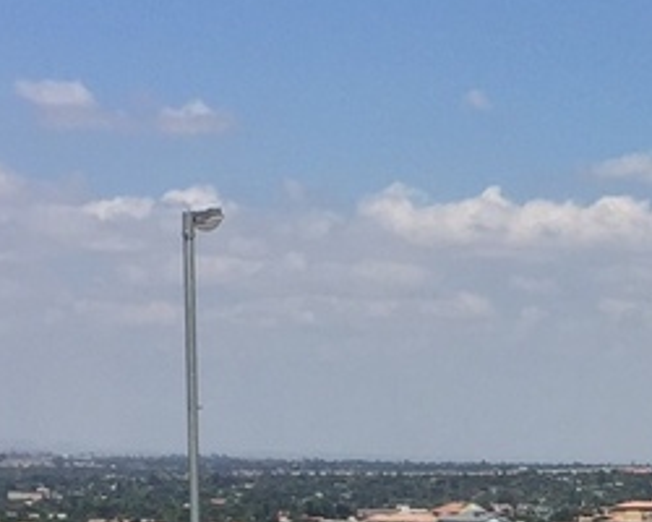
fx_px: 2624
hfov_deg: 13.4
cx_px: 955
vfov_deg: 11.0
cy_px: 736
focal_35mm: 136
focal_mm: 4.15
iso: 32
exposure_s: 1/2825
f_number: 2.2
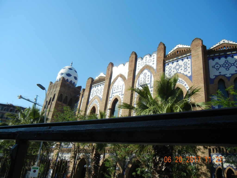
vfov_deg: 46.8
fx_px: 205
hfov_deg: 60.0
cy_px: 89
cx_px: 118
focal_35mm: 30
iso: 160
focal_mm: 5.4
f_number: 7
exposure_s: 1/317
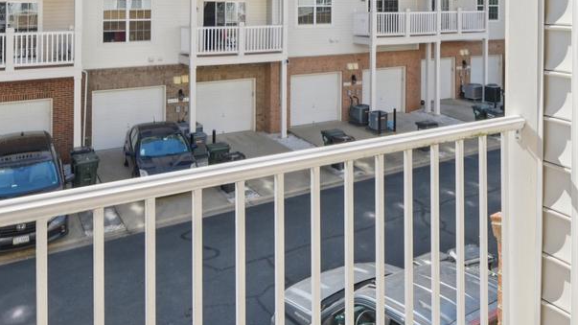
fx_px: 536
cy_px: 13
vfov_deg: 31.6
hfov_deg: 55.9
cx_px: 365
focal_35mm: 35
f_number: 8
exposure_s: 1/320
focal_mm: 14
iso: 100
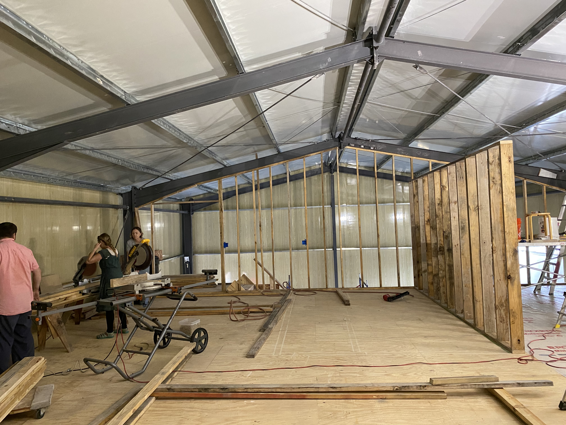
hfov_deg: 67.3
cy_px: 212
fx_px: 425
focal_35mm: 26
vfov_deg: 53.1
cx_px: 283
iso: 500
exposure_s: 1/60
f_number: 1.8
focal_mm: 4.25
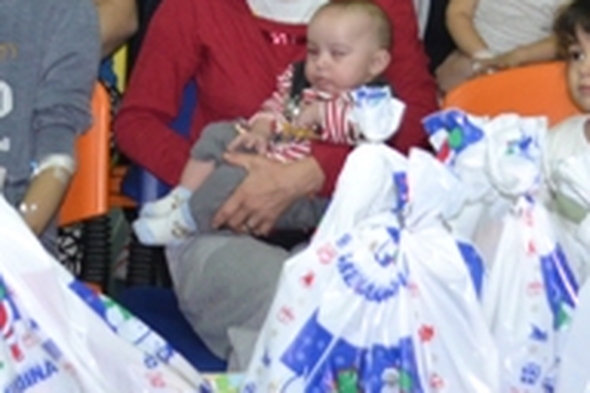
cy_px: -115
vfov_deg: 10.7
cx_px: 49
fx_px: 2048
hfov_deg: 16.2
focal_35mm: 125
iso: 1000
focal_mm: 20
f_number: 3.8
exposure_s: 1/60
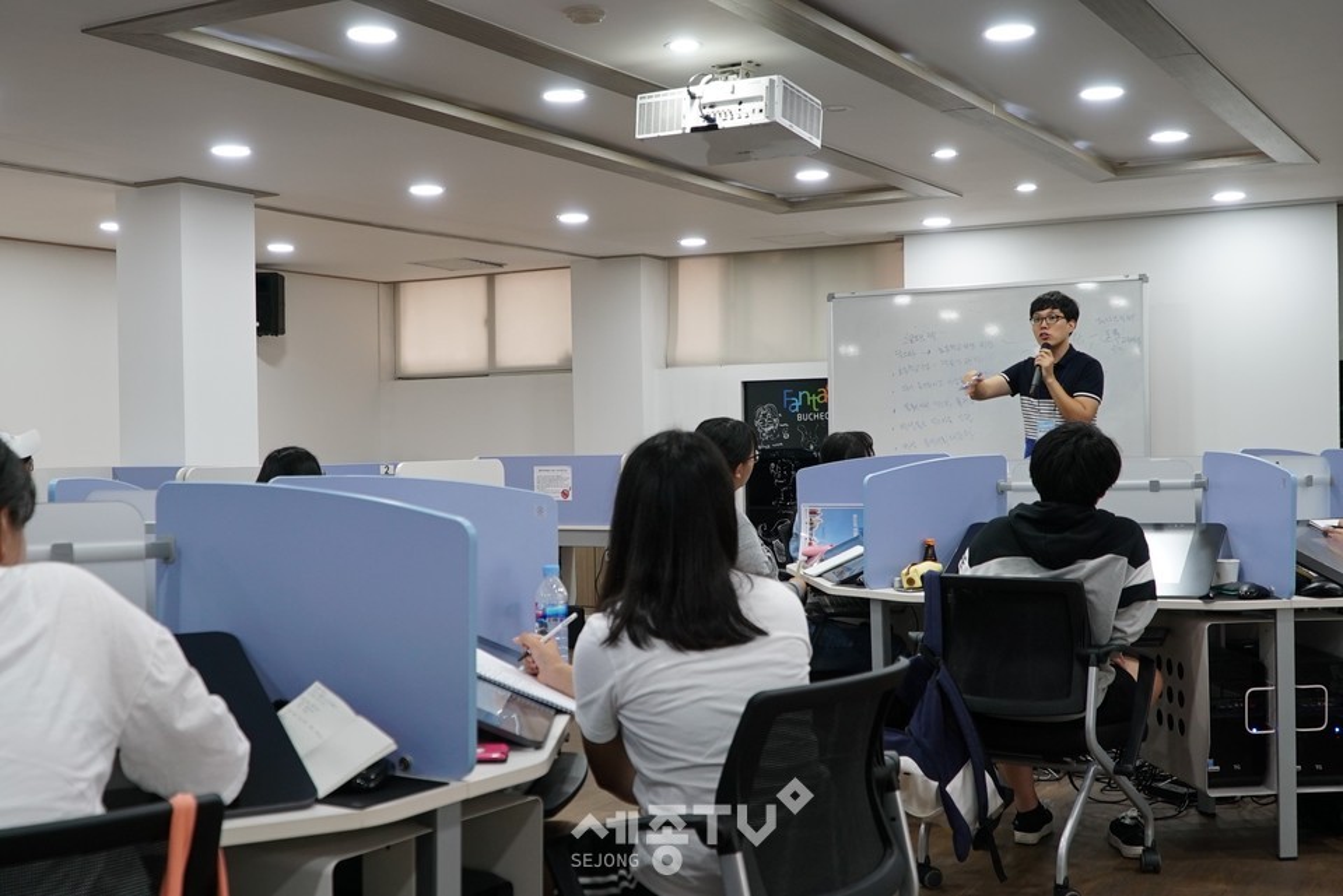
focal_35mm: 42
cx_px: 672
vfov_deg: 31.9
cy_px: 448
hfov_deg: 46.4
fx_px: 1567
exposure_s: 1/50
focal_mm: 28
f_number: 4
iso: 500
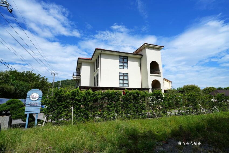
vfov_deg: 64.5
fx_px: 121
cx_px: 114
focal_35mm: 19
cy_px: 76
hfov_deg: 86.9
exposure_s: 1/800
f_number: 8
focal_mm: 19
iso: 160
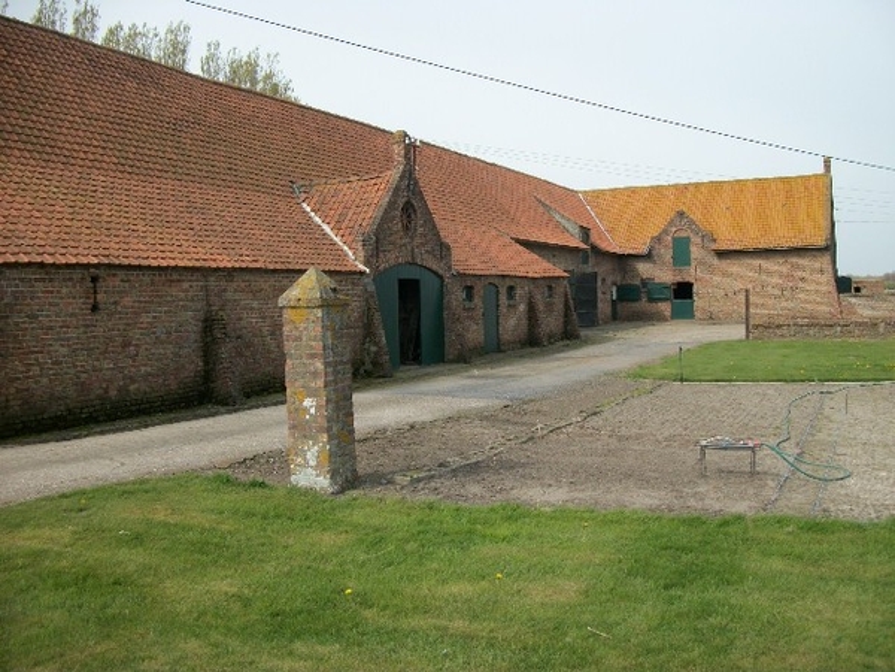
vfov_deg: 44.2
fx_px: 827
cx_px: 448
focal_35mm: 32
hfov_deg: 56.8
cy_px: 336
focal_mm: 5.7
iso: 80
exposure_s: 1/125
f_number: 8.8
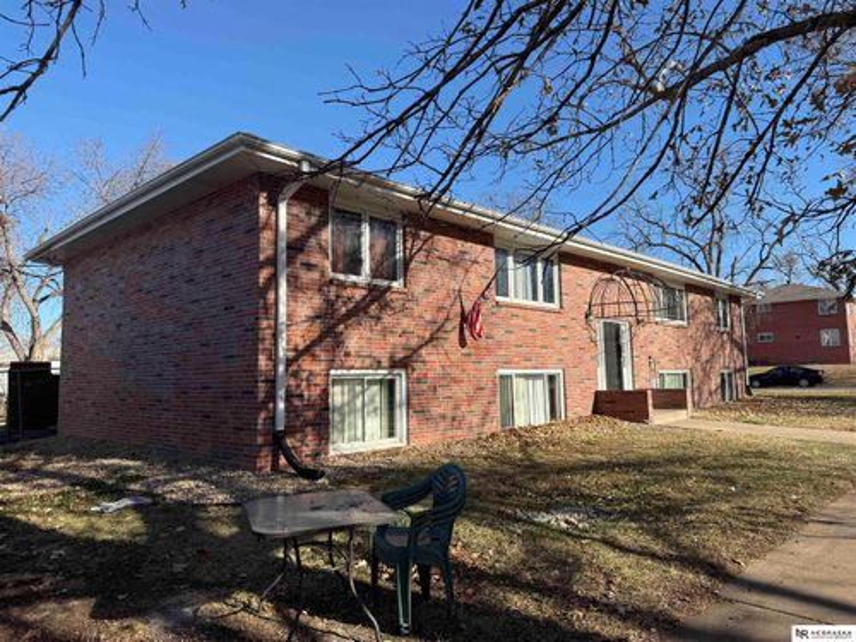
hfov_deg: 71.6
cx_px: 428
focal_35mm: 24
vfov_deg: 56.8
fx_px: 593
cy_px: 321
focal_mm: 6.76
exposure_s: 1/2907
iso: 80
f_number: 1.78
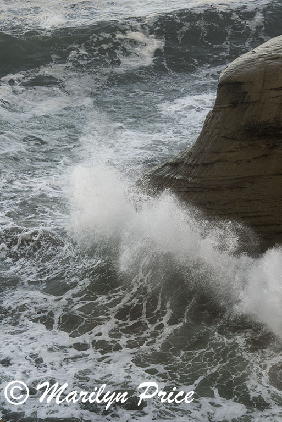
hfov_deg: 11.8
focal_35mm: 116
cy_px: 211
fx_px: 1361
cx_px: 141
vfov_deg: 17.6
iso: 640
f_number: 19
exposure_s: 1/180
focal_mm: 116
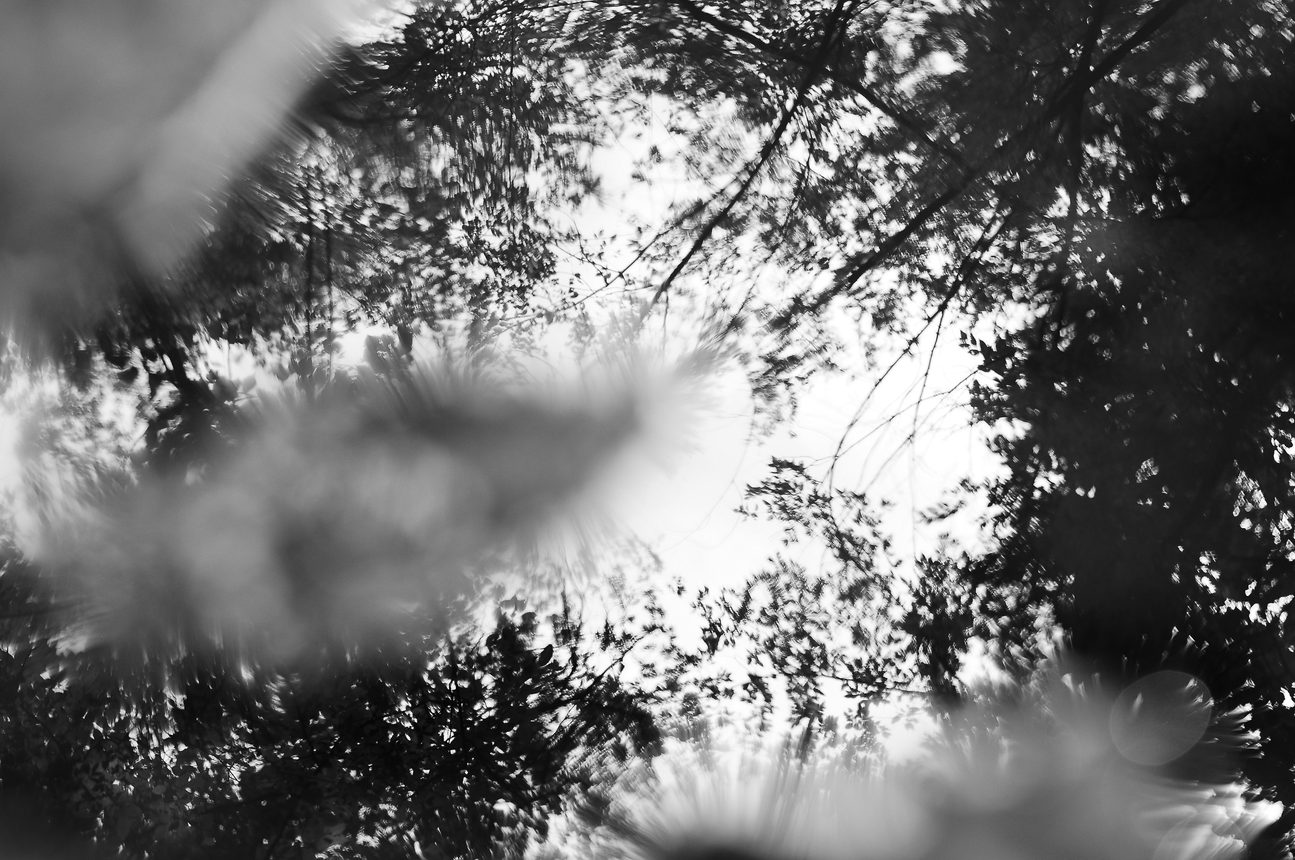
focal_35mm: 75
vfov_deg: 18.1
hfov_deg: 27.0
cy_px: 430
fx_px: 2695
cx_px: 648
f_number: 2.8
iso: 200
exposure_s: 1/200
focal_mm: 50
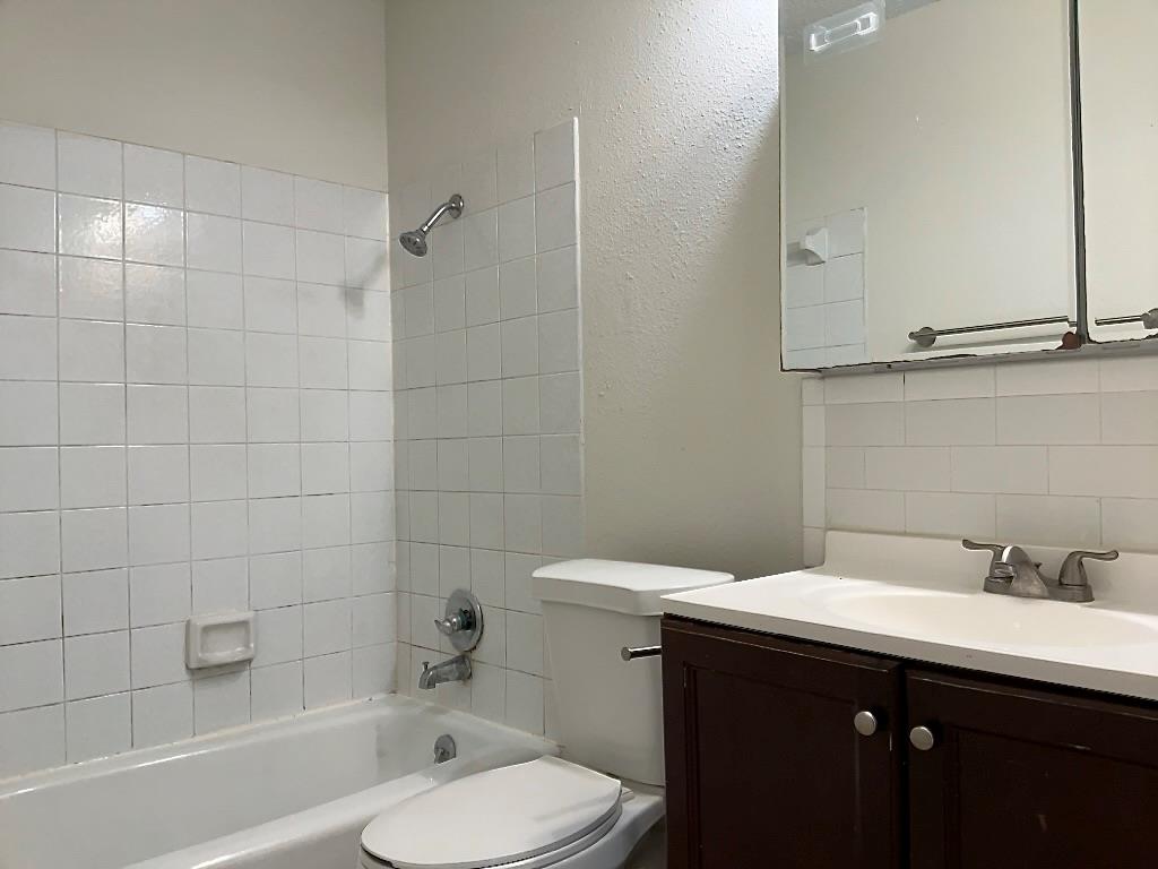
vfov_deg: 51.4
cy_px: 434
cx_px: 579
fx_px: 903
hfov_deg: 65.3
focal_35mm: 27
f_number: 1.8
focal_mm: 3
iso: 50
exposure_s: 1/60
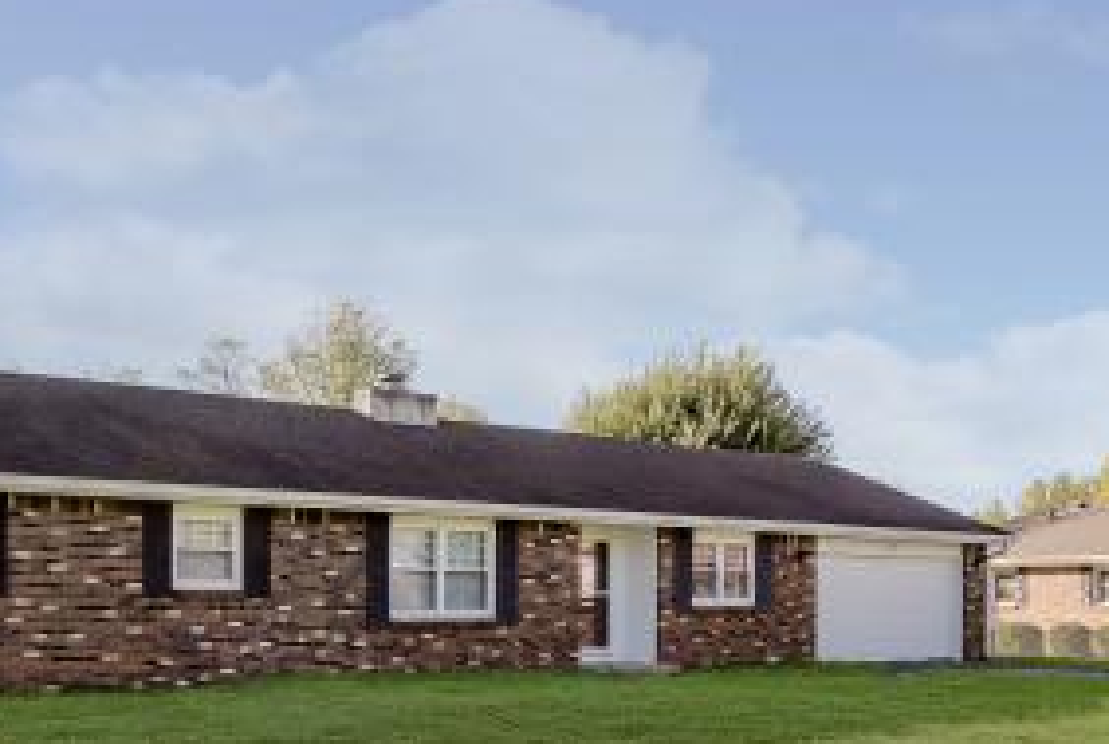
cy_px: 539
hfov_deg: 52.8
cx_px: 332
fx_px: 1080
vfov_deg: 37.2
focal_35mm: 35
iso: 320
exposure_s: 1/2500
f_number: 5.6
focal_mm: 22
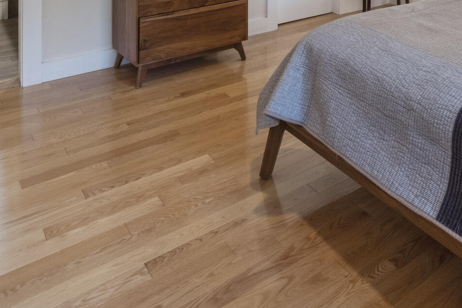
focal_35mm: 38
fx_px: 488
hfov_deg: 46.3
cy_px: -127
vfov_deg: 27.2
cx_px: 406
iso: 400
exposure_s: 1/3
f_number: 8
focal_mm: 8
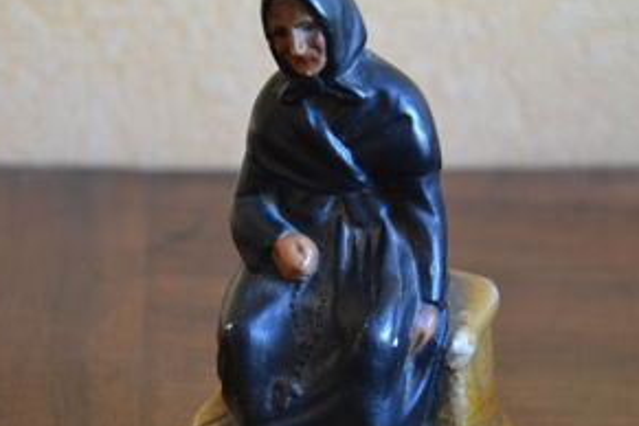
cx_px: 327
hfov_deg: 20.6
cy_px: 274
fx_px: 1757
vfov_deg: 13.8
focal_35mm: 99
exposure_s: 1/3
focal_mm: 40
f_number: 4.5
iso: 400
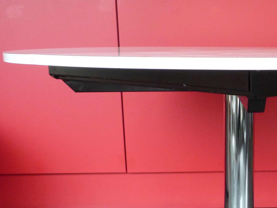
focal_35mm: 66
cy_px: 188
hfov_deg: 28.3
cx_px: 248
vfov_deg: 21.7
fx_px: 528
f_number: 3.3
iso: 250
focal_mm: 5.2
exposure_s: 1/30
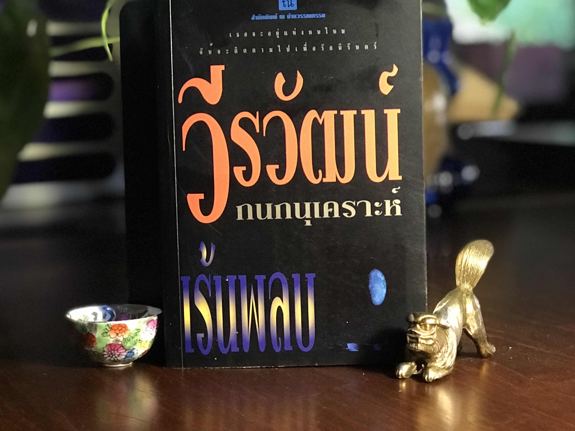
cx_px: 289
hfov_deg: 25.3
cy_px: 157
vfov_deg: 19.1
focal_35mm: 77
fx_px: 1279
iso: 800
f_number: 2.8
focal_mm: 6.6
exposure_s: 1/50
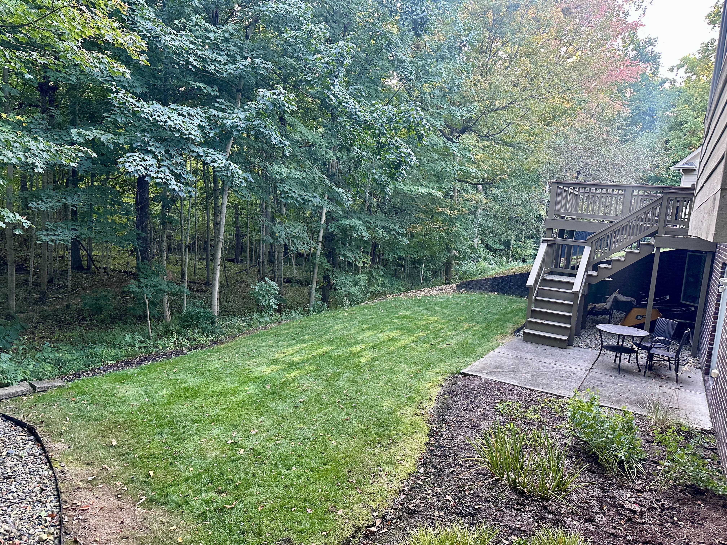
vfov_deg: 56.8
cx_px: 364
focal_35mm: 24
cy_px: 272
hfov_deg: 71.6
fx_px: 504
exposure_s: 1/68
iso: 250
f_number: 1.78
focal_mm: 6.86
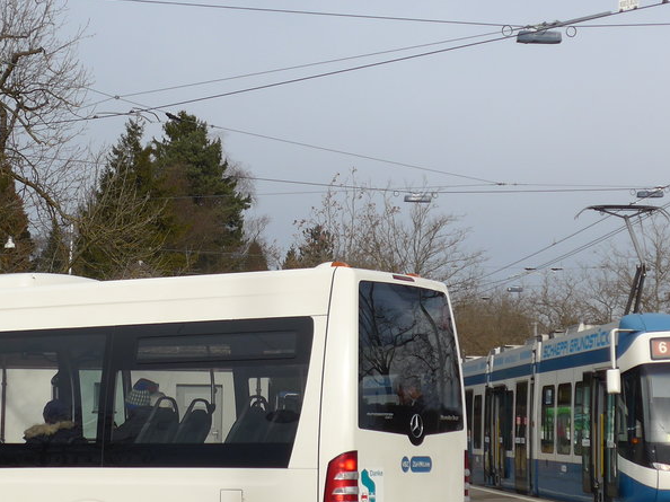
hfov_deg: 21.0
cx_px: 222
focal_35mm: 93
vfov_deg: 15.9
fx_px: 1799
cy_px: 236
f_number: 3
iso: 80
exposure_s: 1/640
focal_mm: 9.5
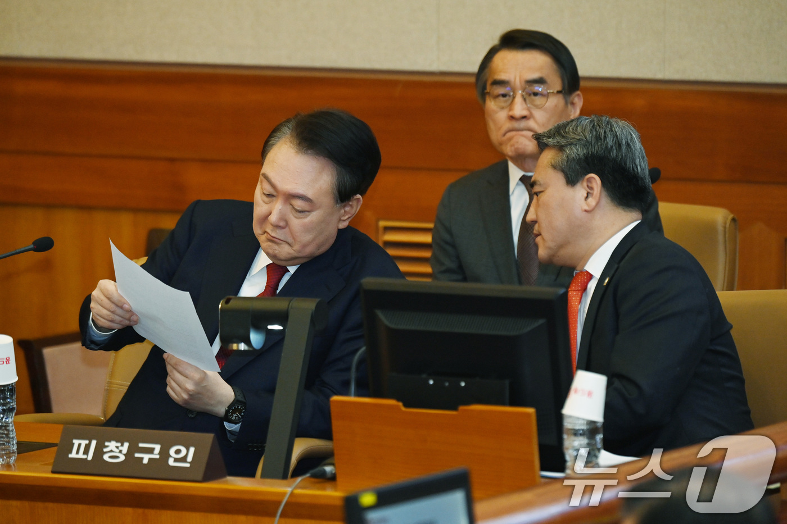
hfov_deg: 6.4
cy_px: 262
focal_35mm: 320
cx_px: 394
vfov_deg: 4.3
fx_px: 6994
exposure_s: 1/320
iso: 3200
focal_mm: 320
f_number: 5.6
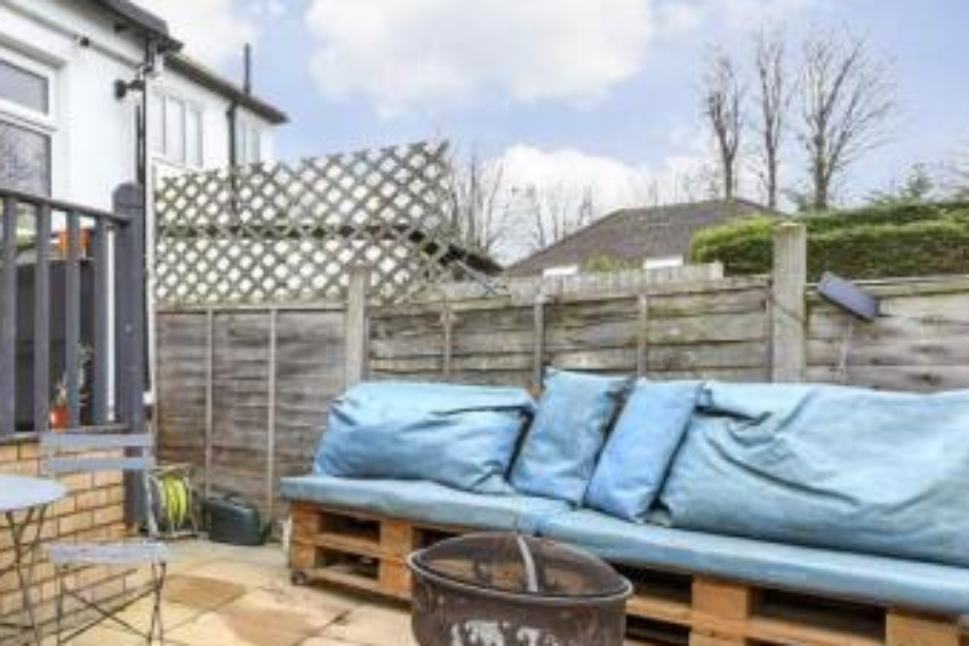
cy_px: 370
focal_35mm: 29
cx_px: 73
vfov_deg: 44.8
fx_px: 781
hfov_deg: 54.3
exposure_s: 1/8
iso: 160
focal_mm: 10
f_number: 8
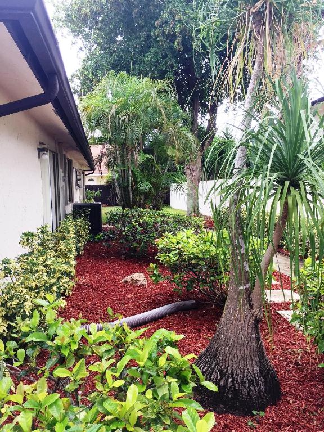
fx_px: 362
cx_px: 162
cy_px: 216
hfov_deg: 48.2
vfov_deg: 61.7
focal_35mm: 29
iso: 32
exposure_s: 1/120
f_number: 2.2
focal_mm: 4.15
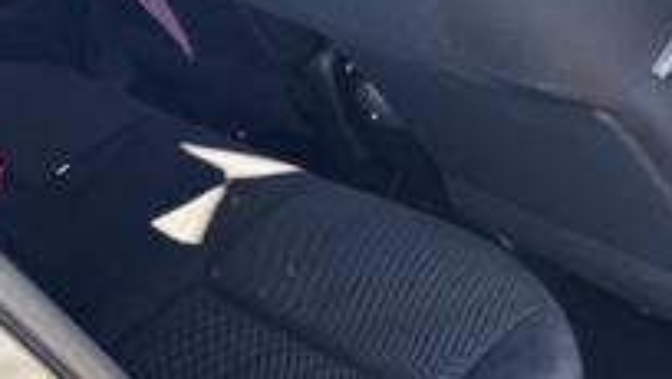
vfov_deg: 17.3
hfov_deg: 28.1
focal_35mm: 70
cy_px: 161
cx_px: 688
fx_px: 1248
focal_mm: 5.96
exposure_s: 1/139
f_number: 1.6
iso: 32
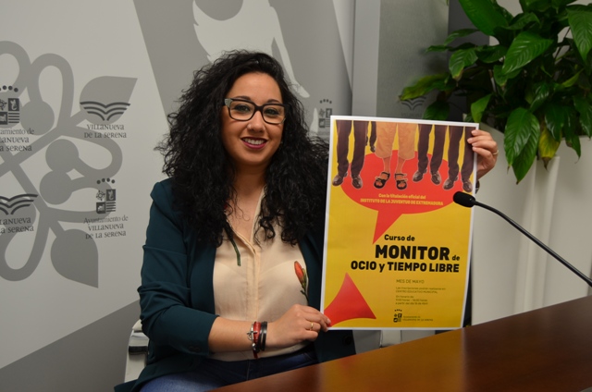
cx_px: 296
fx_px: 763
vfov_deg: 28.8
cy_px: 196
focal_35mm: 46
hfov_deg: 42.4
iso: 100
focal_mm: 31
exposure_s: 1/13
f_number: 4.2
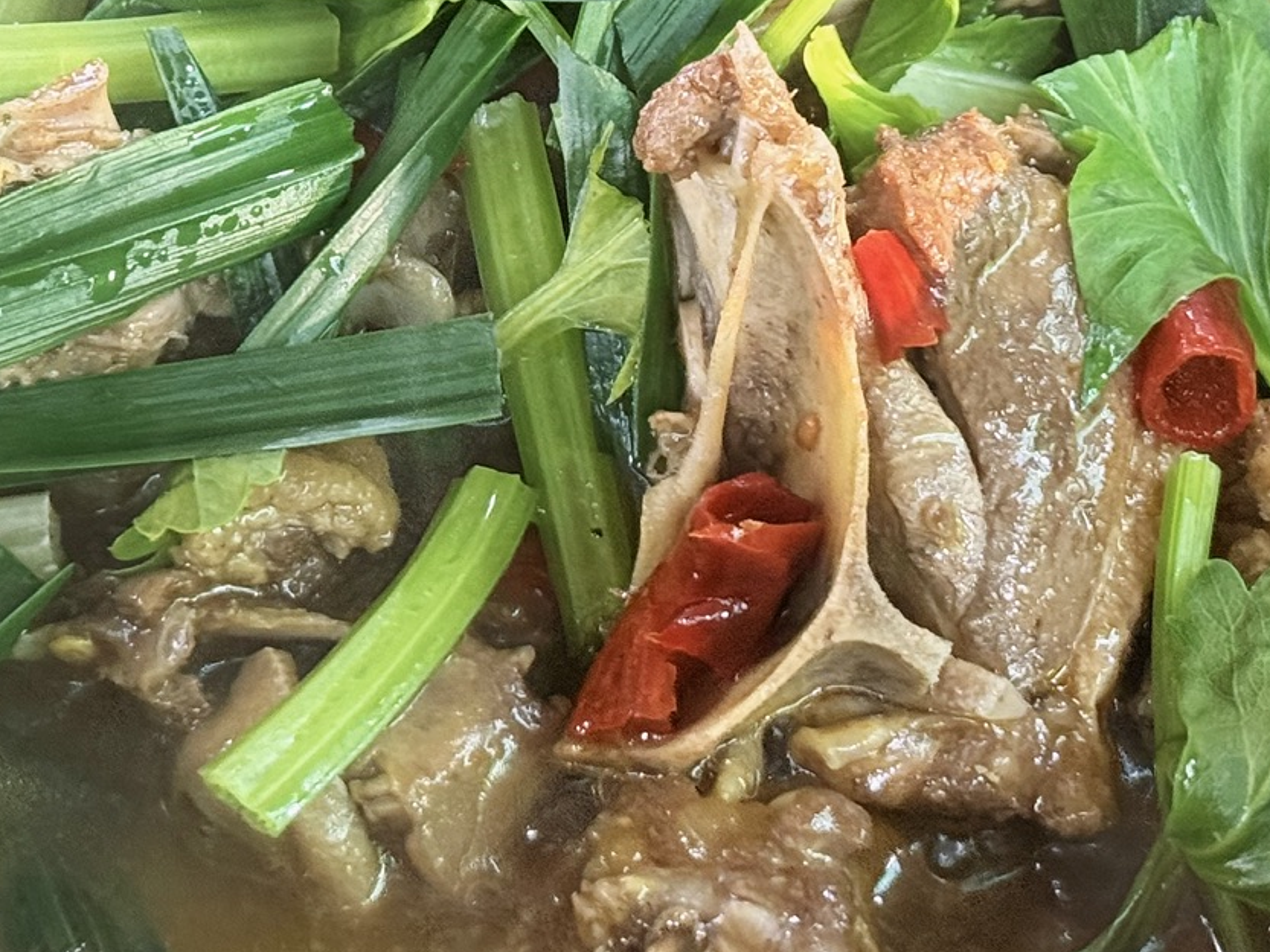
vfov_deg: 12.5
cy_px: 131
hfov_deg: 16.7
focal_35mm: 118
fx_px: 4330
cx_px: 573
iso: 320
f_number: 1.78
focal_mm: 6.76
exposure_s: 1/40
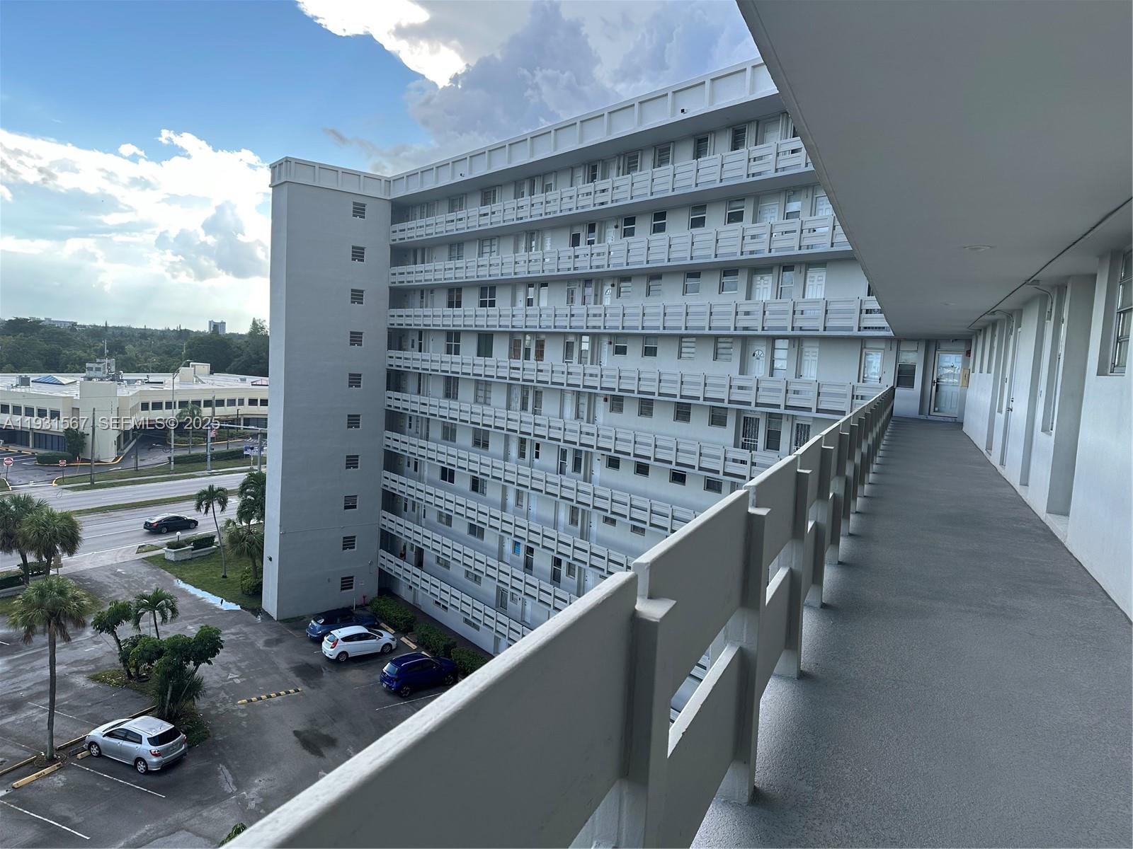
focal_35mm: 24
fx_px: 786
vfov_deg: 56.8
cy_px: 424
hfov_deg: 71.6
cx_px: 566
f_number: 1.78
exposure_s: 1/962
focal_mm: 6.86
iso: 80
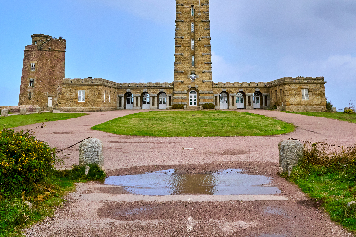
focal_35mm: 36
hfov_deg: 53.1
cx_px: 193
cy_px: 27
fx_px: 356
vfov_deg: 34.9
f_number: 8
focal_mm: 18
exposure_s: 1/1000
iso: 800
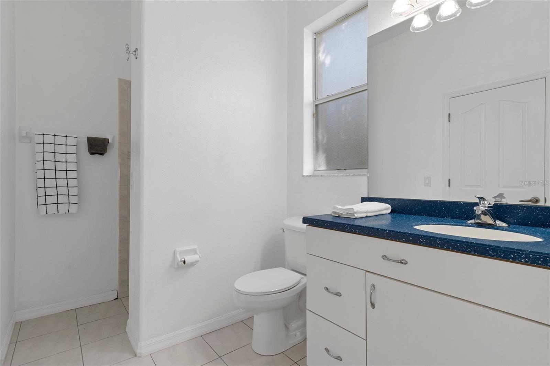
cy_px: 183
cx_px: 275
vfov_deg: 72.0
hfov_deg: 95.0
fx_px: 252
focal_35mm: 16
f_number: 8
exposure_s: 1/5
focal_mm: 11
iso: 320
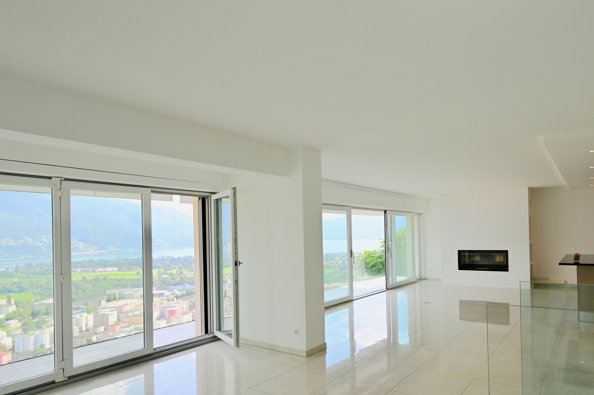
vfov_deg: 59.2
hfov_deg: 79.6
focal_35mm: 21
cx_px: 376
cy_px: 226
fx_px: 346
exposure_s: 1/125
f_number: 5.6
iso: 100
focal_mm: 14
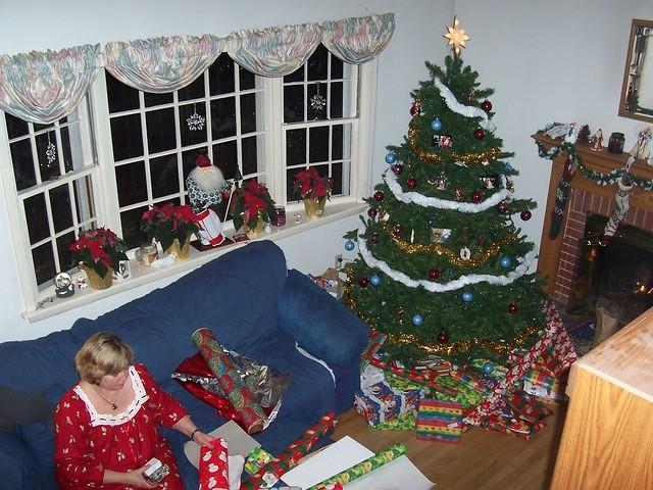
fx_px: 698
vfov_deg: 38.7
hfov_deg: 50.1
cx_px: 326
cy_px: 245
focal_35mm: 37
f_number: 2.8
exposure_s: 1/60
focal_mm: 5.6
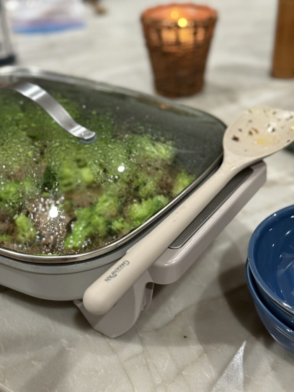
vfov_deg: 39.7
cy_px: 196
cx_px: 147
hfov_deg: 30.3
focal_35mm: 48
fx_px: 544
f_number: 1.78
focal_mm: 6.76
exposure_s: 1/40
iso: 320
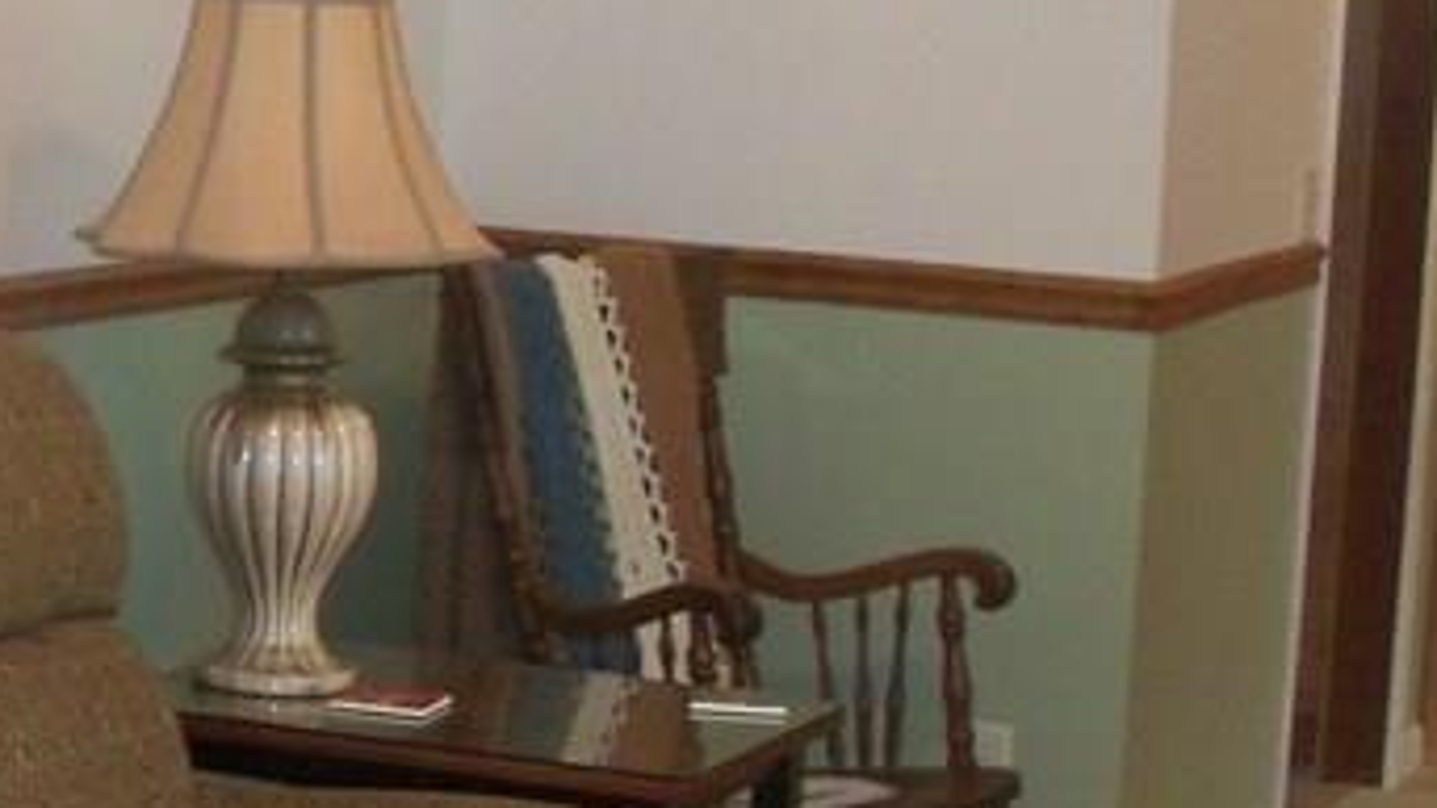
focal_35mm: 114
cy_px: 565
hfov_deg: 18.3
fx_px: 4344
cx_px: -25
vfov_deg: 10.6
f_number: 3
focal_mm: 6.3
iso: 200
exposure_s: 1/30
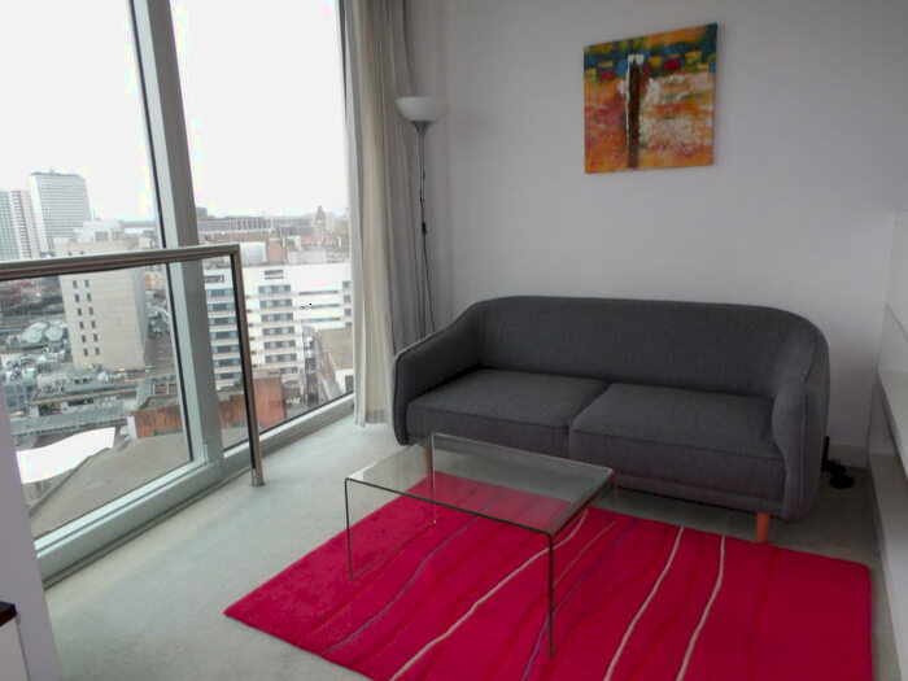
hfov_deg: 71.6
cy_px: 340
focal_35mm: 24
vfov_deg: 56.8
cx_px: 454
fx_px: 630
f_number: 6.2
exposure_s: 1/30
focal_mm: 4.3
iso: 164
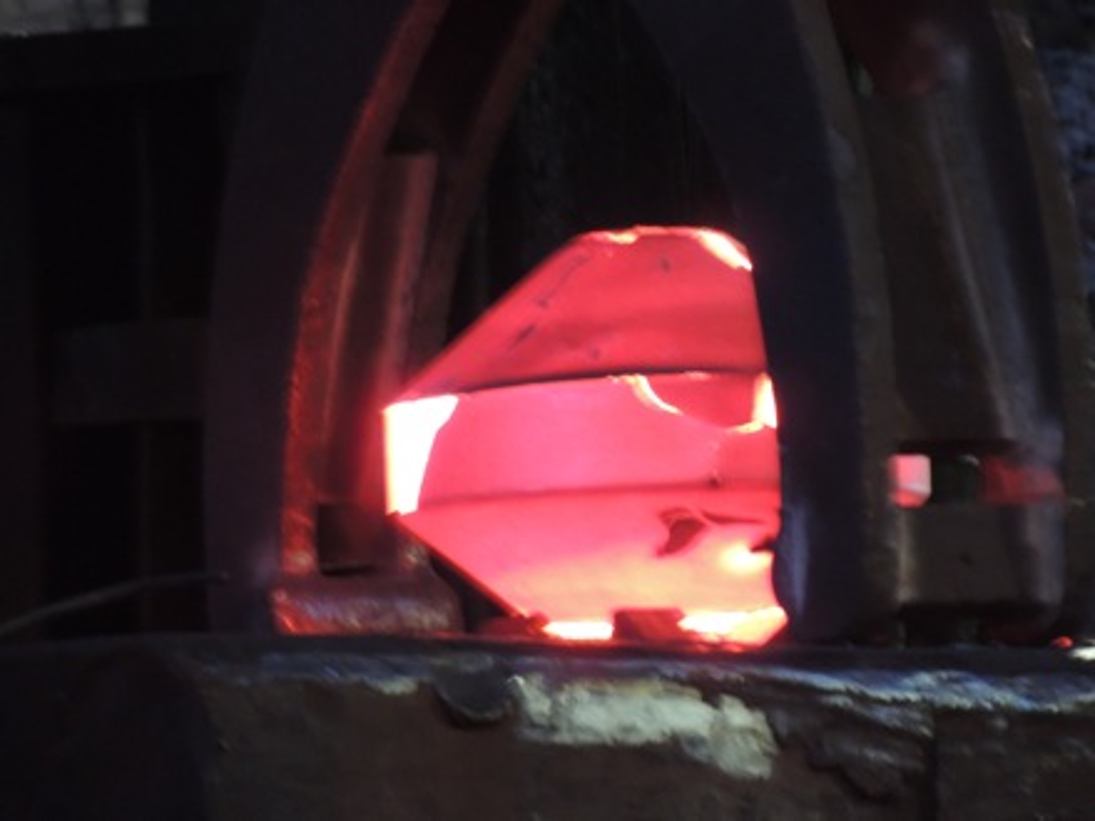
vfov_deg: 2.7
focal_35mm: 550
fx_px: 17398
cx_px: 548
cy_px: 410
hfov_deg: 3.6
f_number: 4.9
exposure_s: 1/13
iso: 800
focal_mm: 98.1
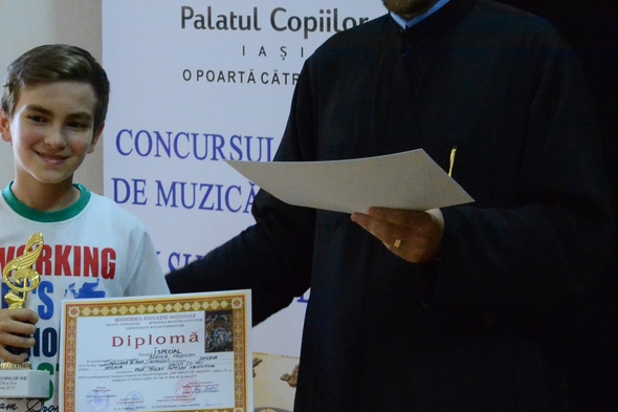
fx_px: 1991
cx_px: 194
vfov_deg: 11.8
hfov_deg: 17.6
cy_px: 115
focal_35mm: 116
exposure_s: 1/100
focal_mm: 38
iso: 6400
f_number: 5
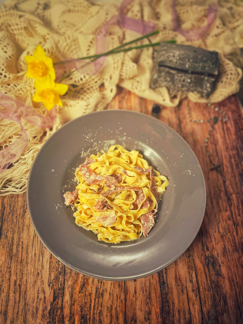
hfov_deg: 53.1
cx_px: 122
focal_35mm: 26
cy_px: 162
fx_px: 243
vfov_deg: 67.3
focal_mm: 4.2
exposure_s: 1/50
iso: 125
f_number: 1.6
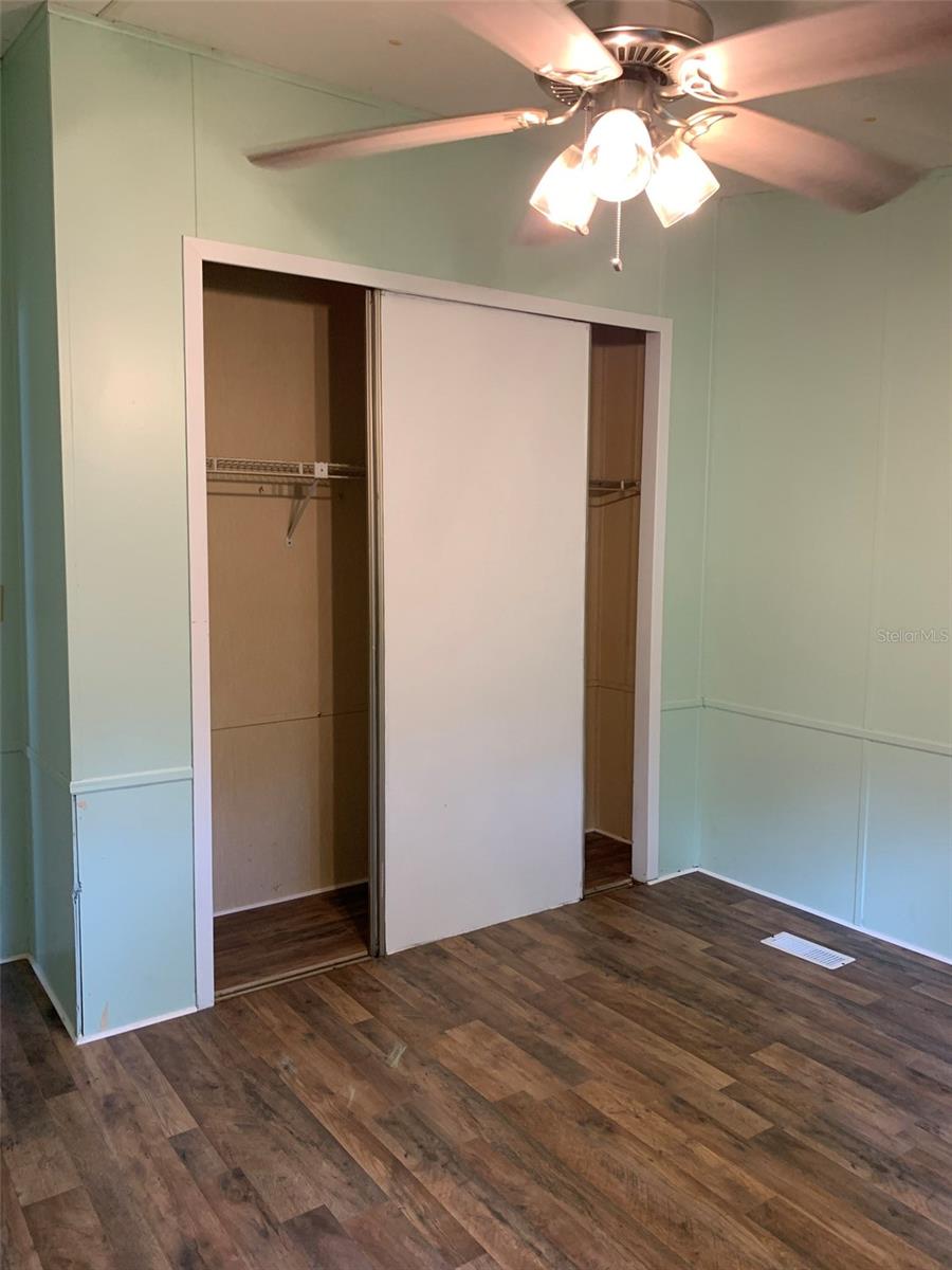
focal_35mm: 26
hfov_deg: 53.1
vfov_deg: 67.3
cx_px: 476
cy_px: 635
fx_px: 953
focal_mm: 4.25
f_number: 1.8
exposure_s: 1/60
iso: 125
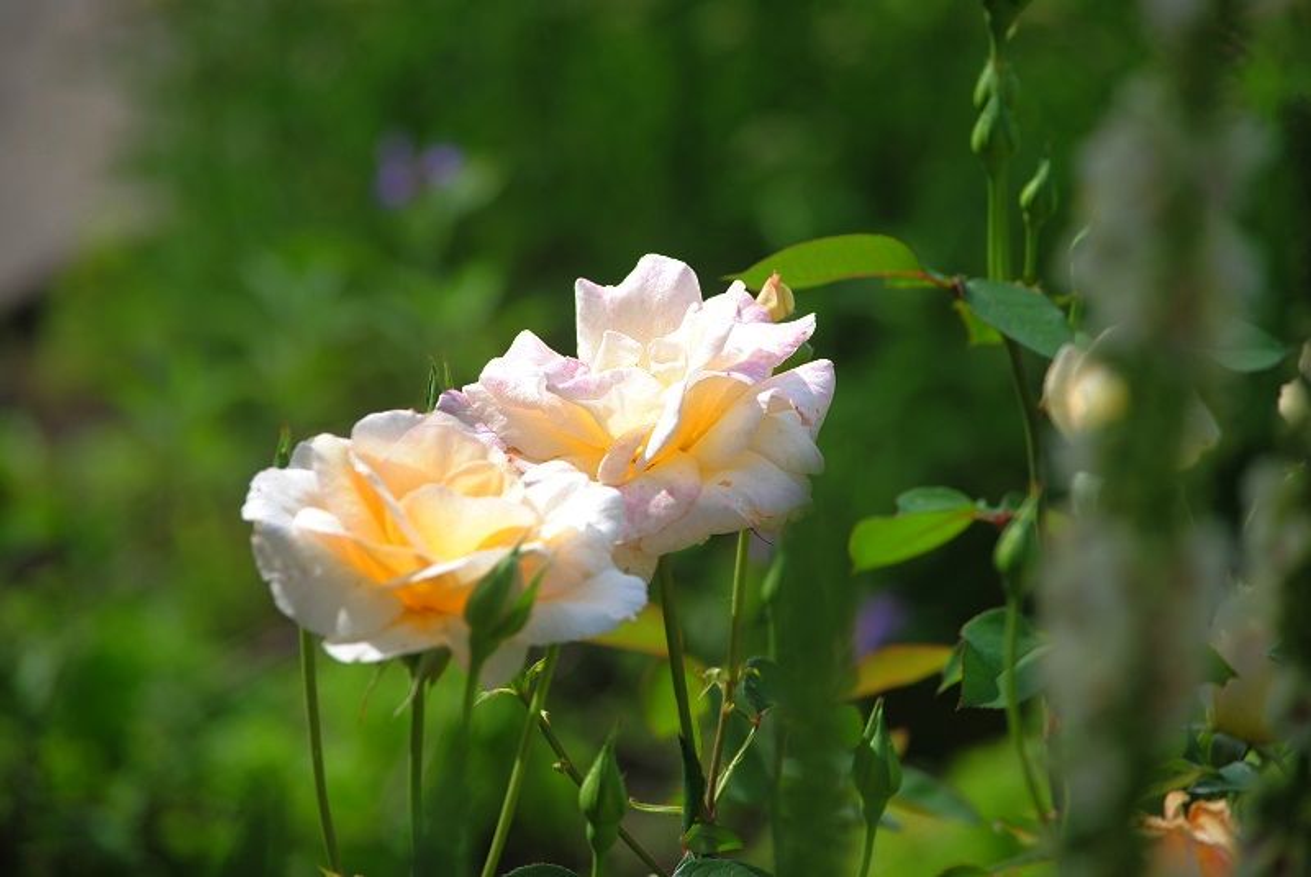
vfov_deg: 5.9
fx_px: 8474
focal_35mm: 232
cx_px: 656
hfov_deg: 8.8
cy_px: 438
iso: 100
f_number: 5
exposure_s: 1/250
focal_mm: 155
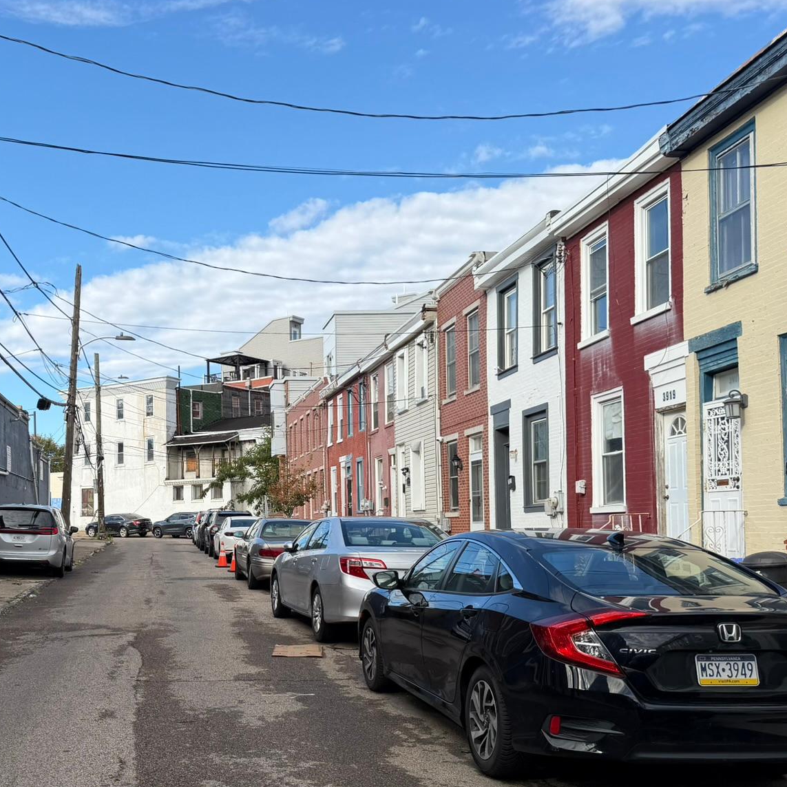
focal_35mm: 38
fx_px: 977
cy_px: 487
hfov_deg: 42.5
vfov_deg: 43.5
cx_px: 199
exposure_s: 1/2907
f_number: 1.78
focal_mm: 6.76
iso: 80
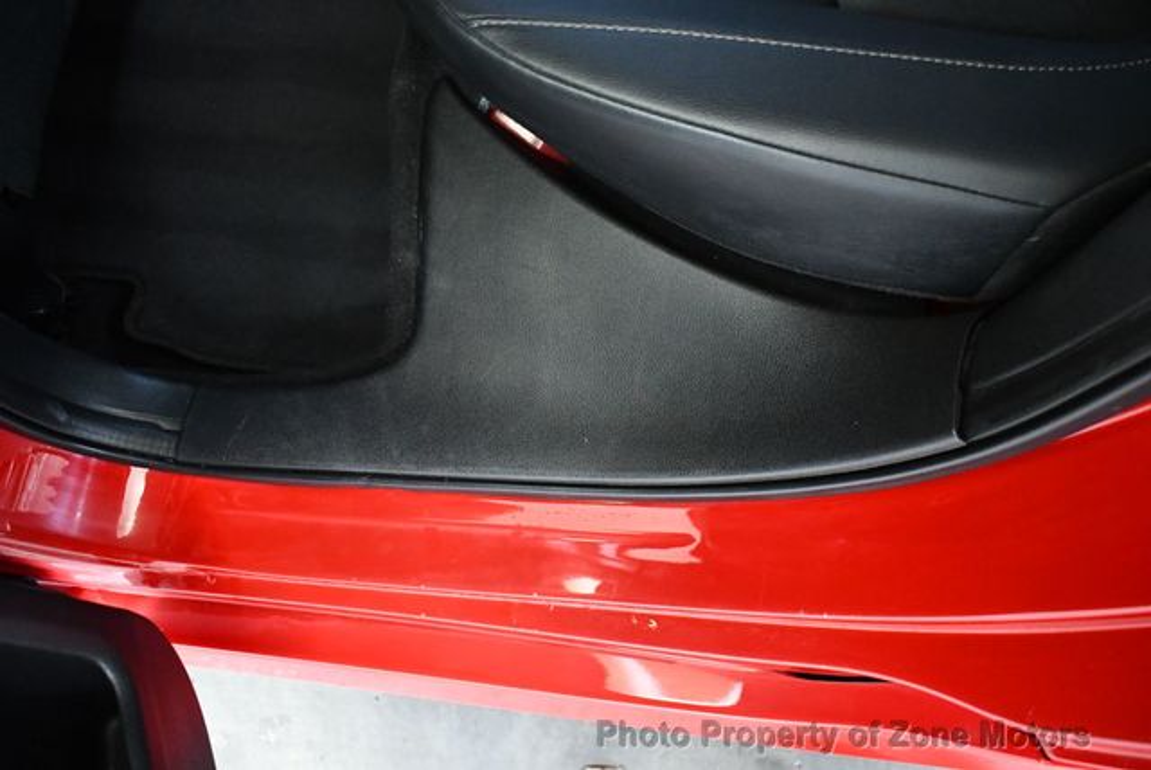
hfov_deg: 53.1
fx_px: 1152
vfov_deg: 36.9
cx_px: 576
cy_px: 385
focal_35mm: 36
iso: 4000
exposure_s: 1/60
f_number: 3.5
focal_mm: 18
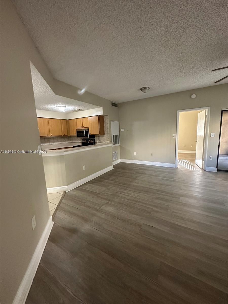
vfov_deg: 102.1
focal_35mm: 14
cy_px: 152
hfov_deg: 85.7
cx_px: 114
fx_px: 123
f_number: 2.2
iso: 800
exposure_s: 1/60
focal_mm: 2.22
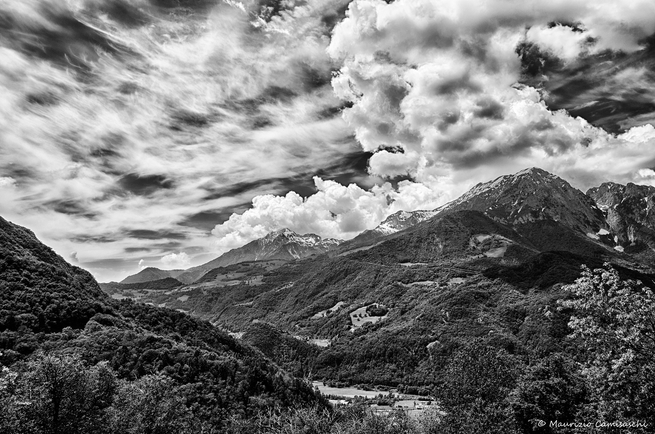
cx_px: 328
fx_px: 436
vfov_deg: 52.9
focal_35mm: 24
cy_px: 217
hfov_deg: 73.9
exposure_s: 1/200
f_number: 9
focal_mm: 16
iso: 100
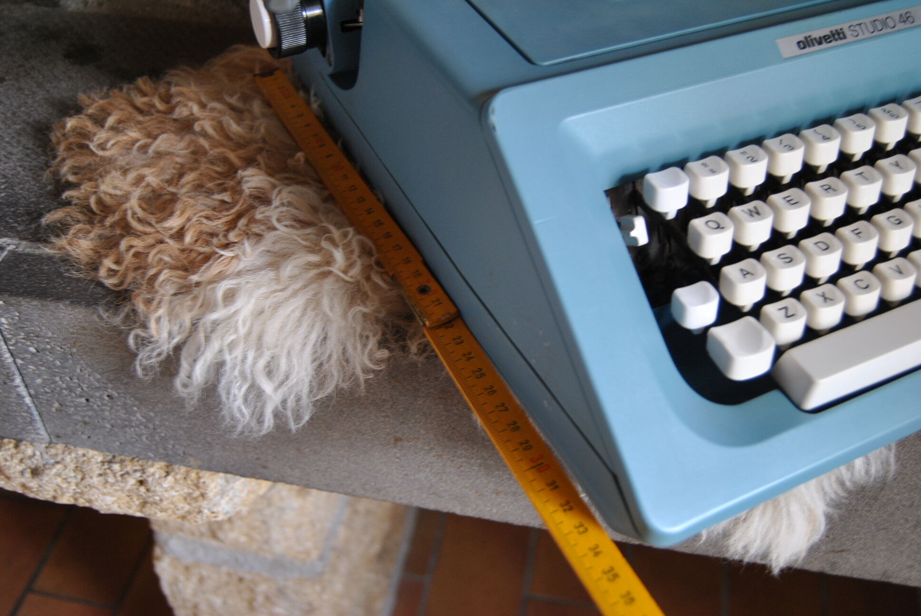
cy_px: 308
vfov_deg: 34.3
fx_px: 999
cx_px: 460
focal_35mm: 39
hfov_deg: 49.5
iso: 280
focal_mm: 26
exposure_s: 1/30
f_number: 4
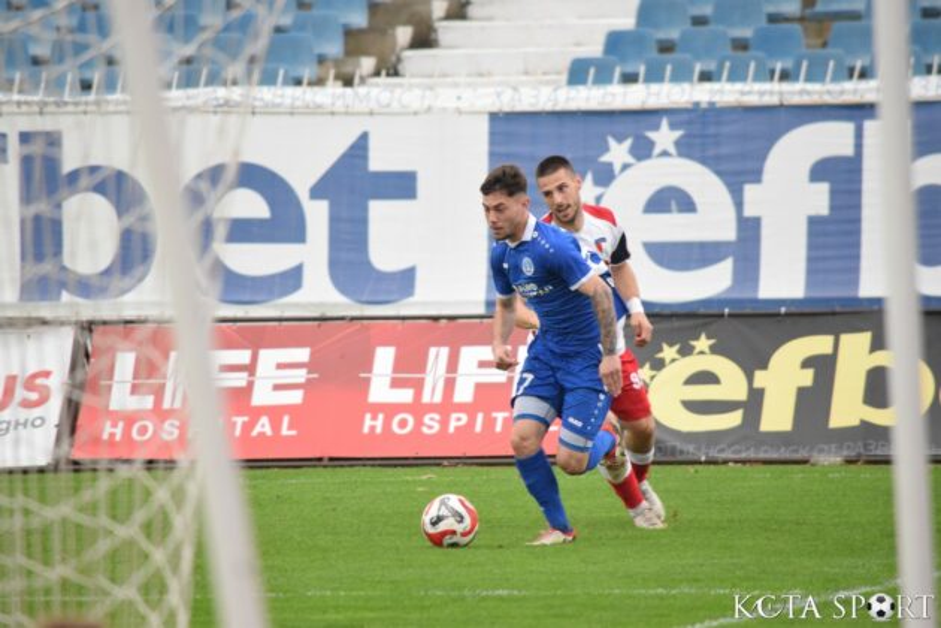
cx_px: 470
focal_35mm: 405
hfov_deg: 5.1
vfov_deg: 3.4
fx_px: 10585
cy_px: 314
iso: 3200
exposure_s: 1/800
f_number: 5.6
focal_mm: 270
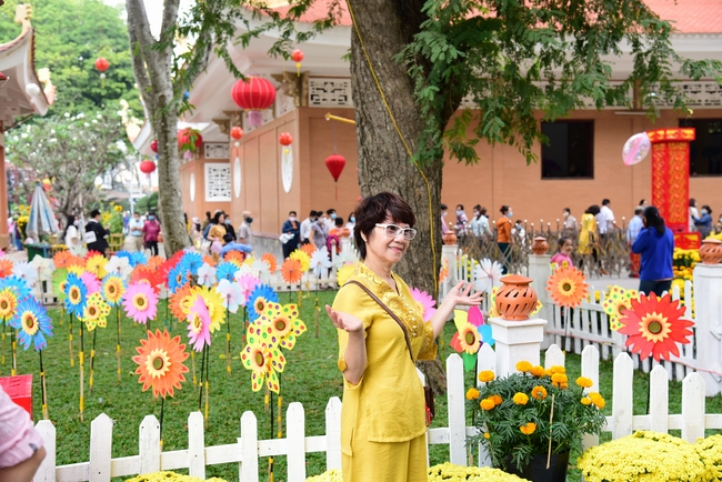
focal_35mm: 50
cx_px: 361
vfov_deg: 27.0
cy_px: 241
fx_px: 1003
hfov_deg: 39.6
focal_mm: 50
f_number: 5
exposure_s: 1/100
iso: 160
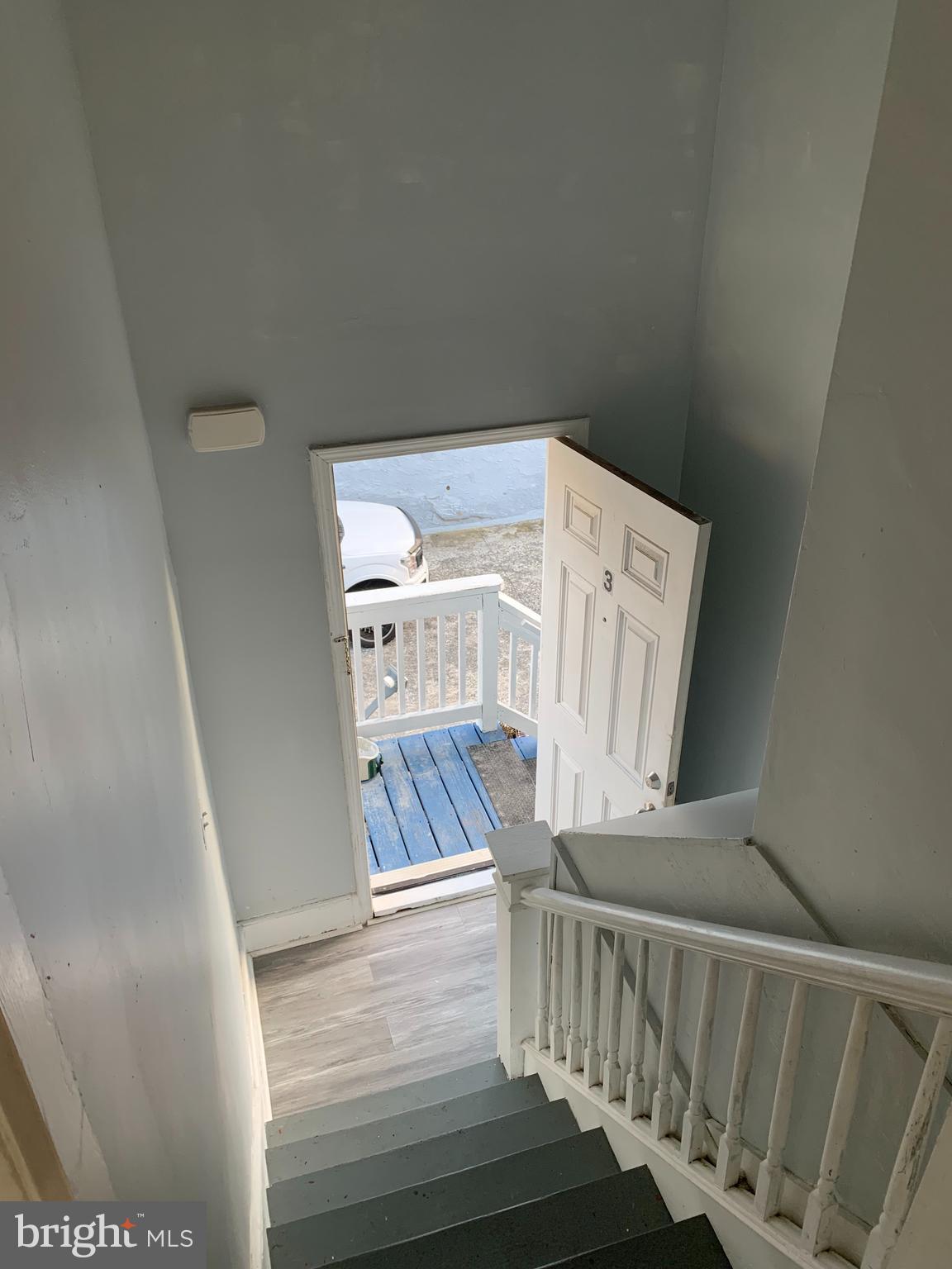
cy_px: 634
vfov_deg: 67.3
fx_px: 953
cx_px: 476
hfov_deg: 53.1
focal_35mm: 26
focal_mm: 4.25
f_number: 1.8
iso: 80
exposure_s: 1/60
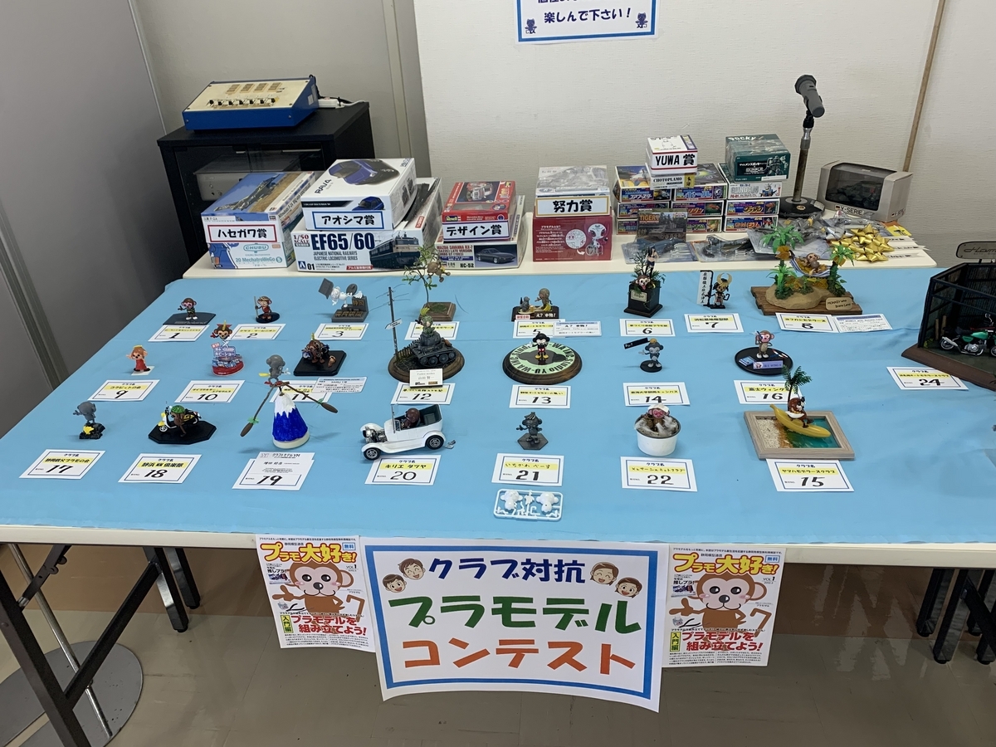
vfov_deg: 53.1
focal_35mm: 26
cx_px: 498
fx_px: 748
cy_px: 374
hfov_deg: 67.3
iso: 80
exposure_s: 1/120
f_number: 1.8
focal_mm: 4.25
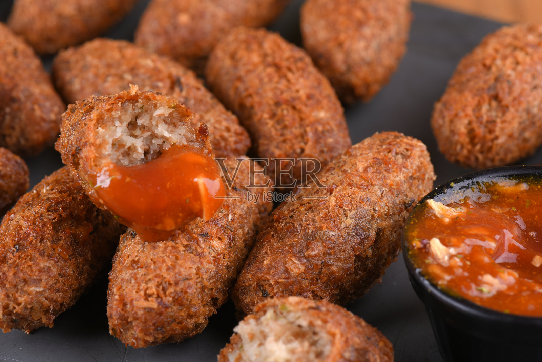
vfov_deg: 13.1
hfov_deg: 19.4
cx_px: 271
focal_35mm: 105
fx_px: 1581
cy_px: 181
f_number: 13
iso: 100
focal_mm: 105
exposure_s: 1/160
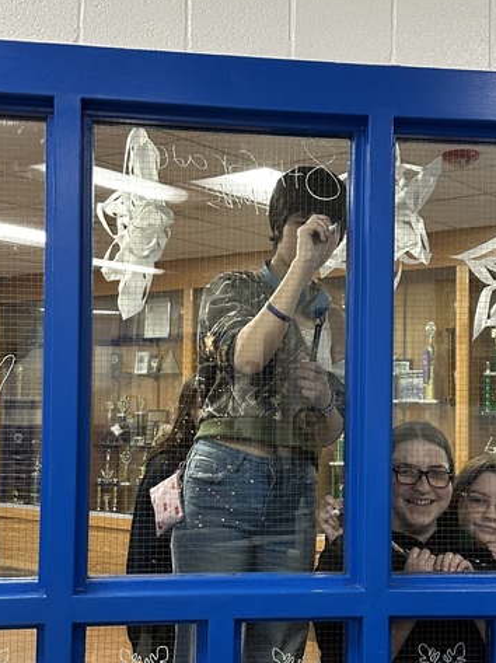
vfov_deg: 36.8
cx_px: 277
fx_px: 995
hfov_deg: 28.0
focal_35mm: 52
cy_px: 373
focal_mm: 6.86
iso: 200
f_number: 1.78
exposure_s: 1/60
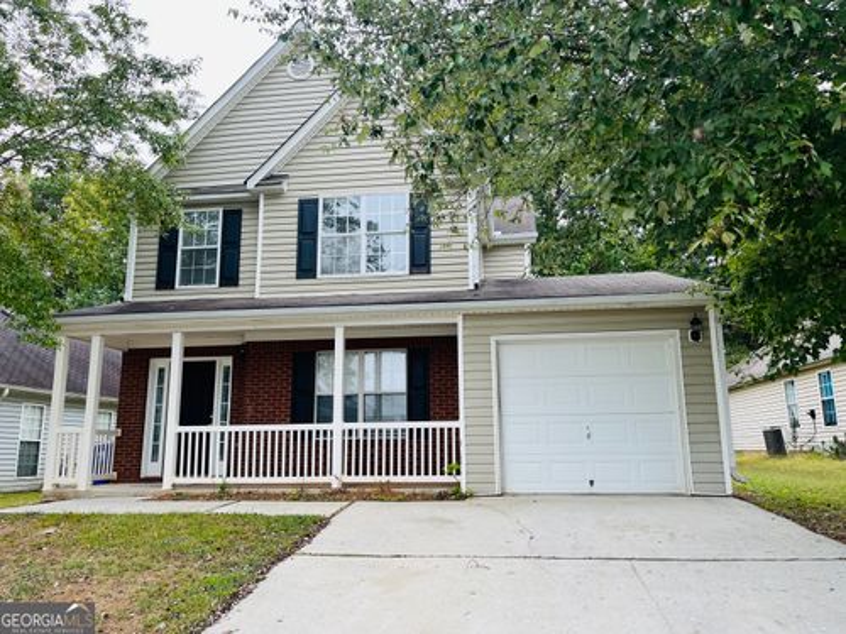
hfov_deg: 67.3
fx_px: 635
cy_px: 317
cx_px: 423
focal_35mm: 26
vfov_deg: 53.1
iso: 50
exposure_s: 1/463
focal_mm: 5.1
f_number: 1.6
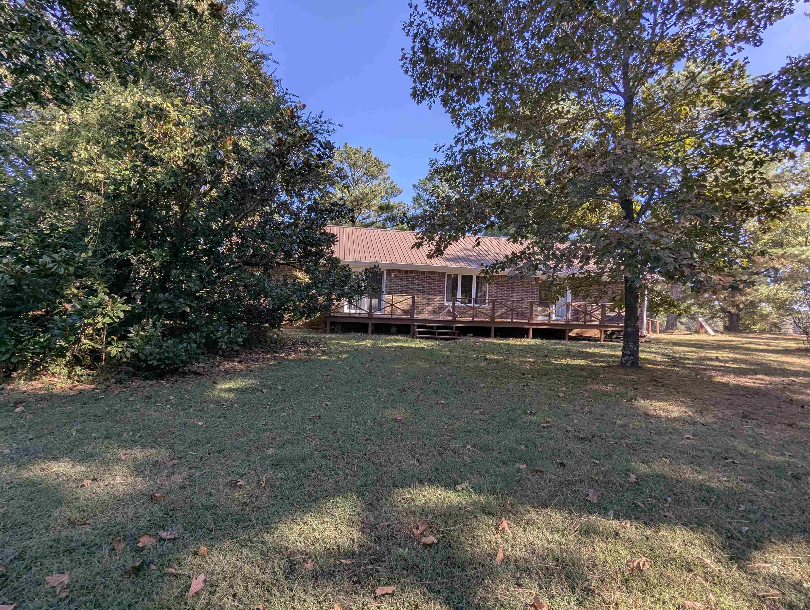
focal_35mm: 16
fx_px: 375
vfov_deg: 78.2
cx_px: 405
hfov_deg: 94.4
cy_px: 305
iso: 47
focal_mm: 2.35
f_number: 2.2
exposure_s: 1/664
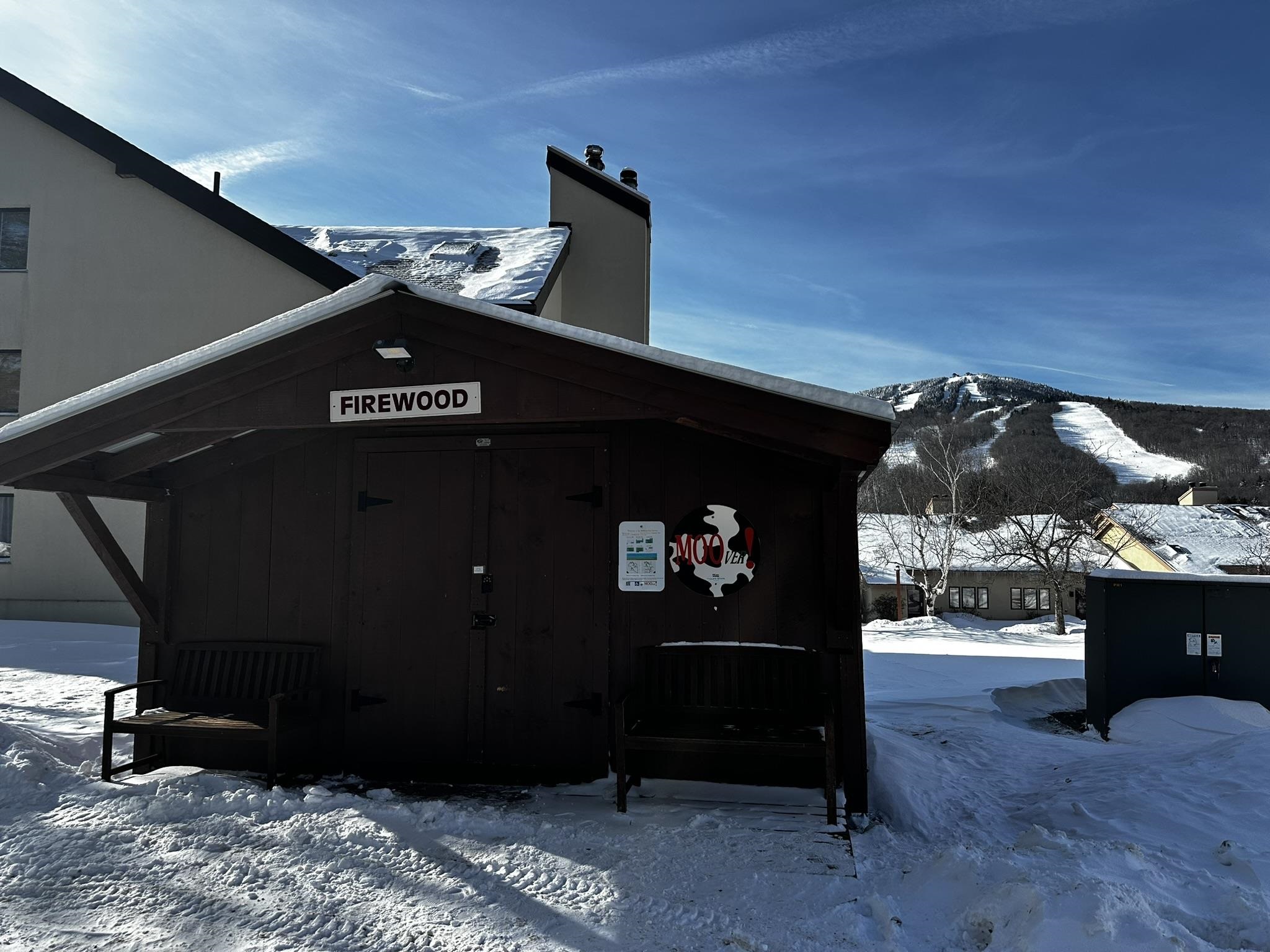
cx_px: 635
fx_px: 881
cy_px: 476
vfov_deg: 56.8
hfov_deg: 71.6
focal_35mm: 24
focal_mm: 6.86
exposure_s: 1/4348
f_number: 1.78
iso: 80
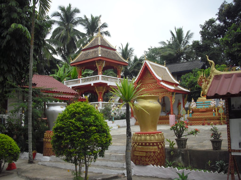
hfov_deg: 49.0
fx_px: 265
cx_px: 120
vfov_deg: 37.7
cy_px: 90
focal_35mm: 38
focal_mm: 6.2
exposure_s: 1/100
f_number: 8
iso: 100
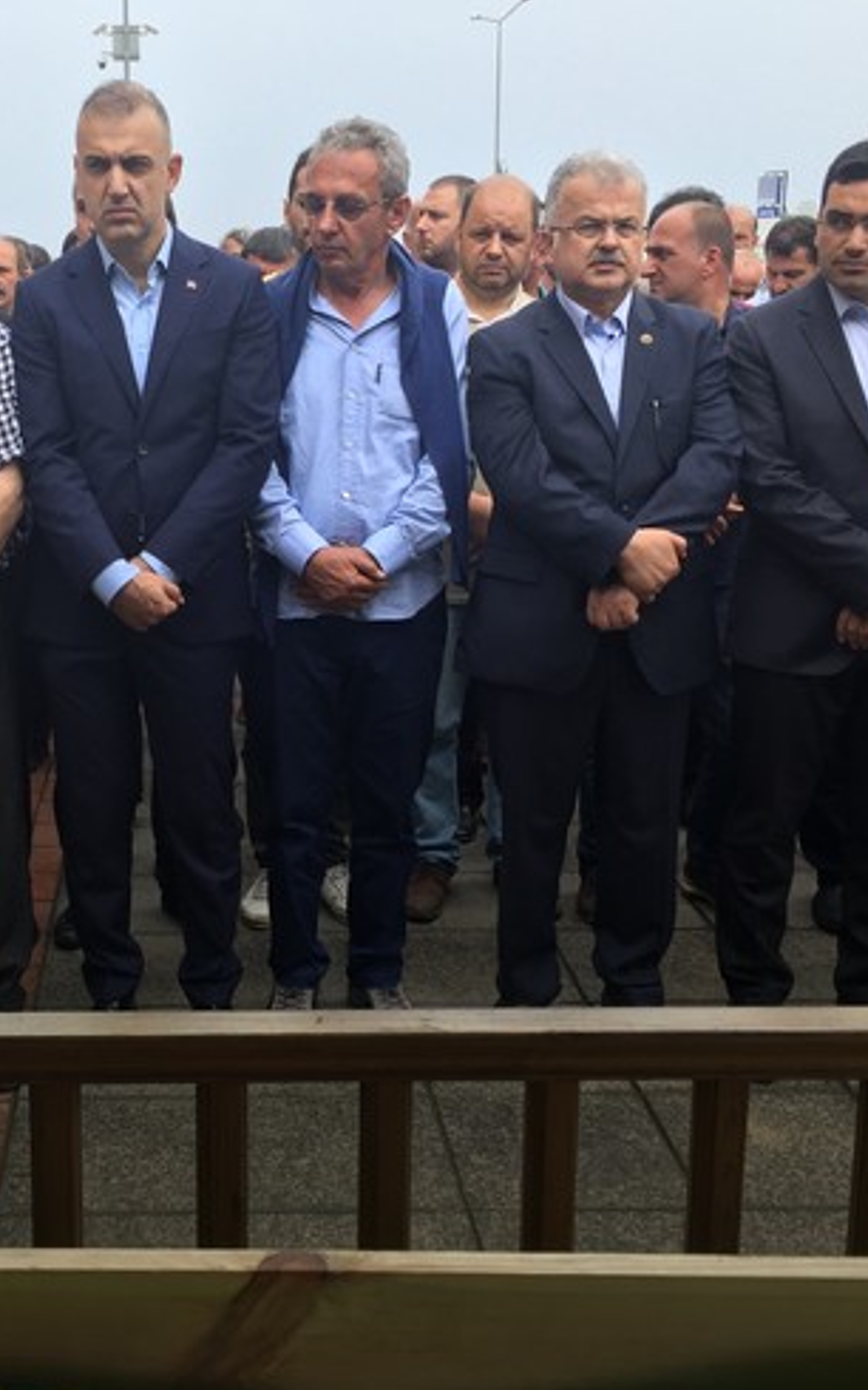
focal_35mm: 42
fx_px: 1591
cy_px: 704
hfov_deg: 30.0
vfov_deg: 47.2
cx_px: 213
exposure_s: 1/161
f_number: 2.2
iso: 32
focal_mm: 4.15
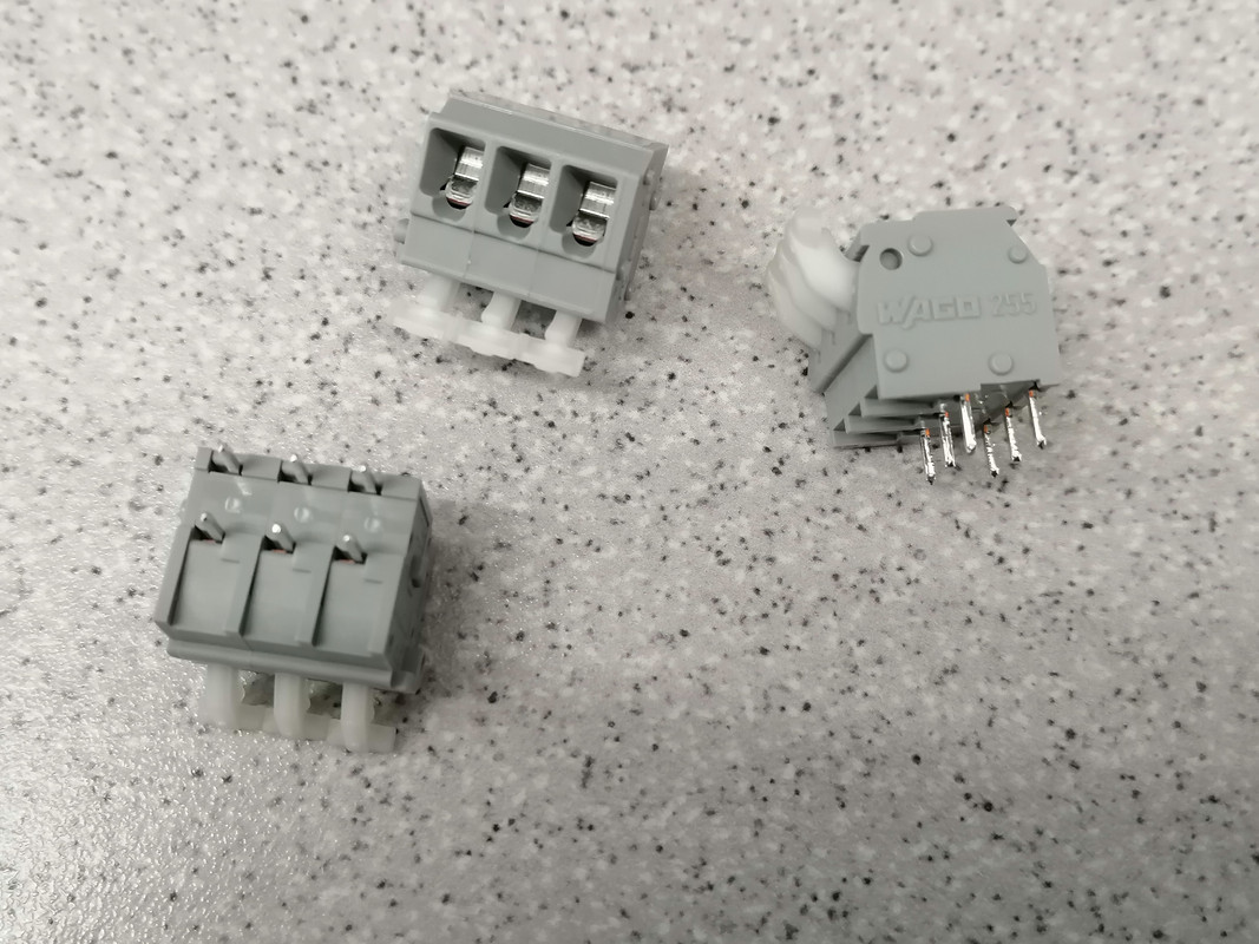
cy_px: 472
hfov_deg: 47.9
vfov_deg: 36.8
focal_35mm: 39
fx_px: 1418
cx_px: 630
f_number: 1.8
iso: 250
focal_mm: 4.75
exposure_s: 1/33.3
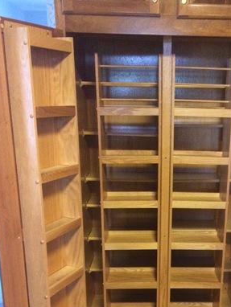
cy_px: 214
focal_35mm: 44
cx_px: 170
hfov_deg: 32.4
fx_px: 391
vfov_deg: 42.1
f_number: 2.2
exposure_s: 1/15
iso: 400
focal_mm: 4.15
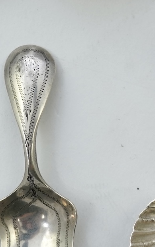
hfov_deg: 8.9
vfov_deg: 14.4
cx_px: 193
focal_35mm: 145
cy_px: 174
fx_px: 980
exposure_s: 1/50
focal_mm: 30
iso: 250
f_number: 13
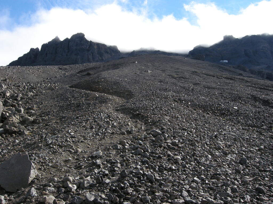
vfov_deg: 40.7
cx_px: 136
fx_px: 276
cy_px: 102
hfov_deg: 52.6
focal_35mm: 35
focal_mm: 7.5
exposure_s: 1/254
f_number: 5.4
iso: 100
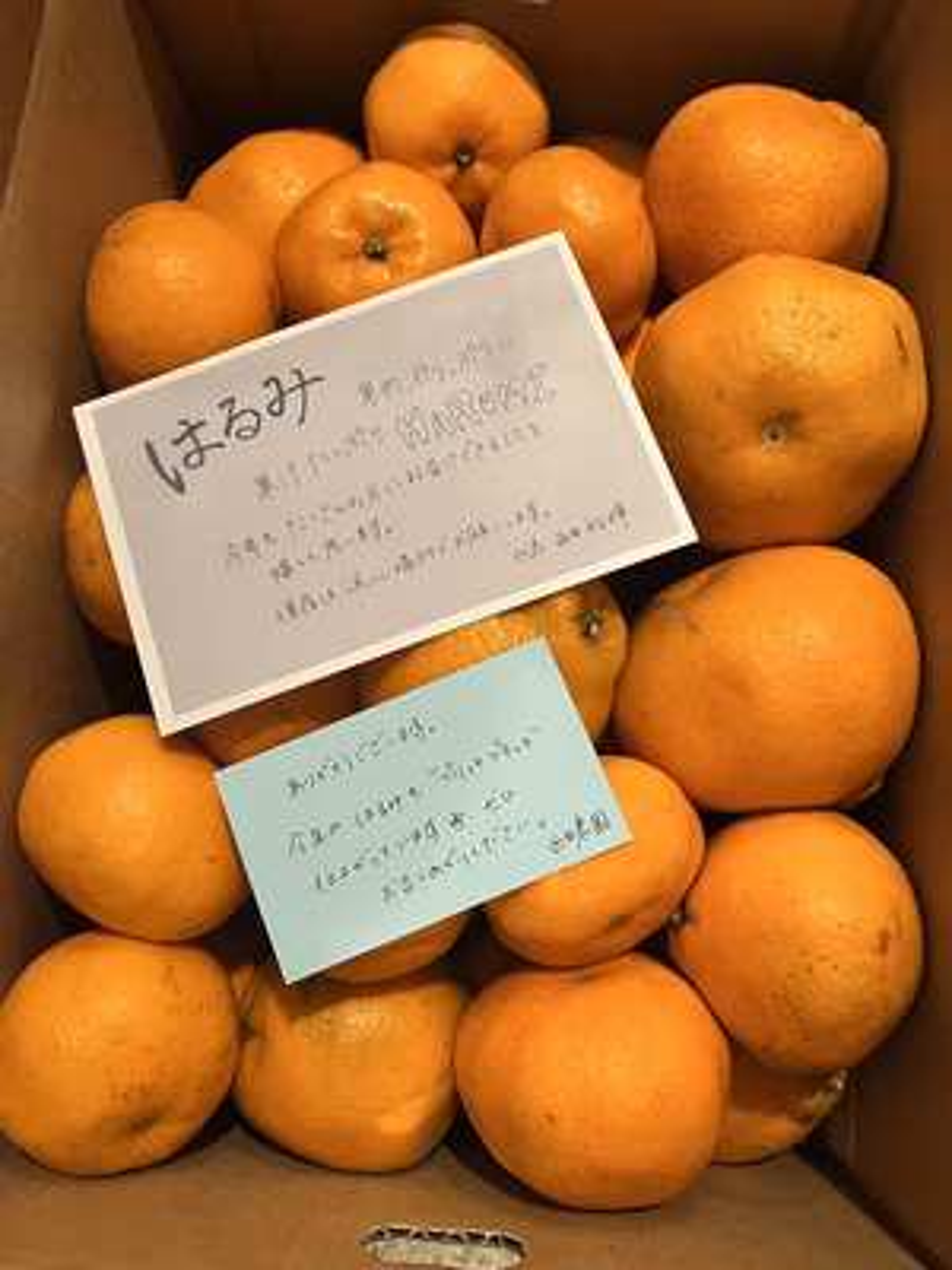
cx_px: 476
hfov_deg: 53.1
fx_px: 953
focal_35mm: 26
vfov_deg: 67.3
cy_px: 635
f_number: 1.6
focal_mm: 5.1
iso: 400
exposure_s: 1/50
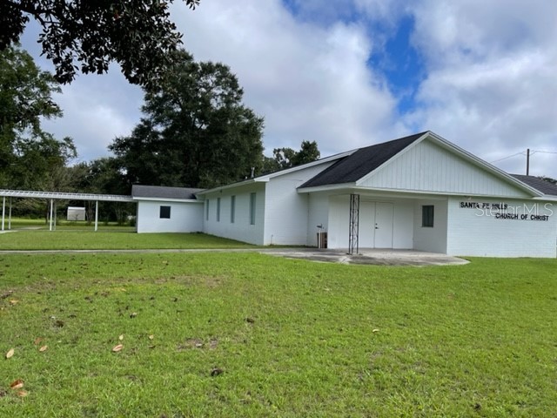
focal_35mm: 26
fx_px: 418
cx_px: 278
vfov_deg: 53.1
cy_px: 209
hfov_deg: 67.3
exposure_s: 1/4049
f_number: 1.6
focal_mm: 5.1
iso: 32
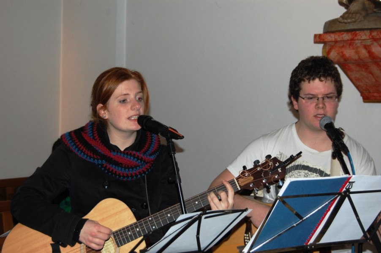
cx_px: 190
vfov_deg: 21.5
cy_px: 126
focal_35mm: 63
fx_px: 666
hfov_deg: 31.9
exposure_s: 1/60
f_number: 5.3
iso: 400
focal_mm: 42
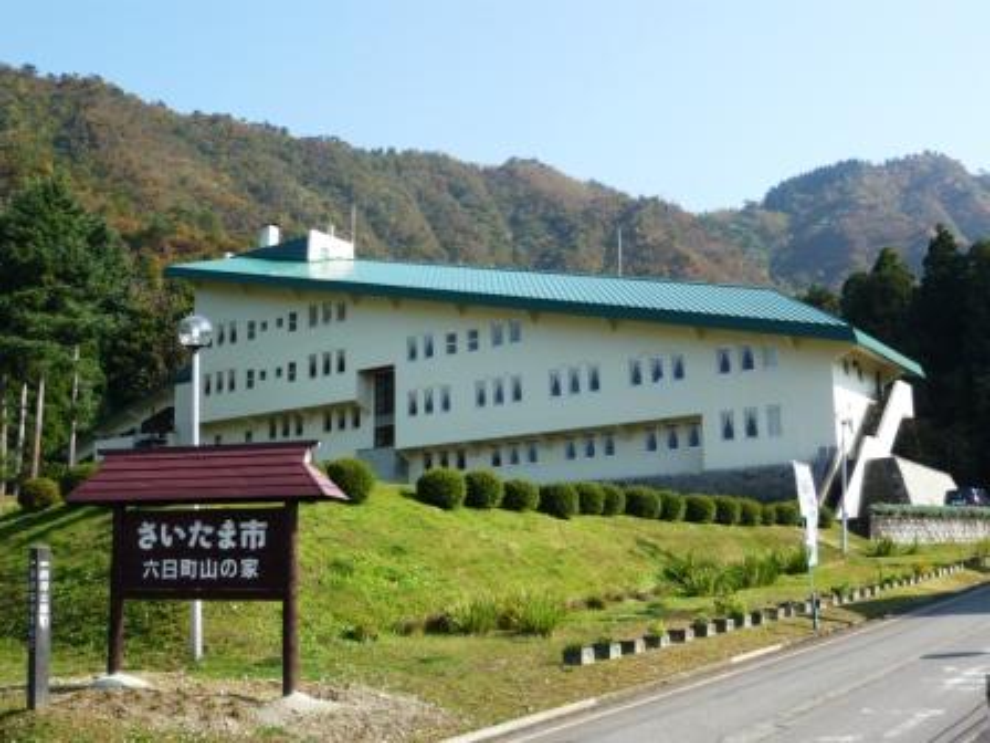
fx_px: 1144
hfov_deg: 46.8
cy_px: 372
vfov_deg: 36.0
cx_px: 495
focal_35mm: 40
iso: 100
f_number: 3.3
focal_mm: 6.6
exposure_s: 1/640
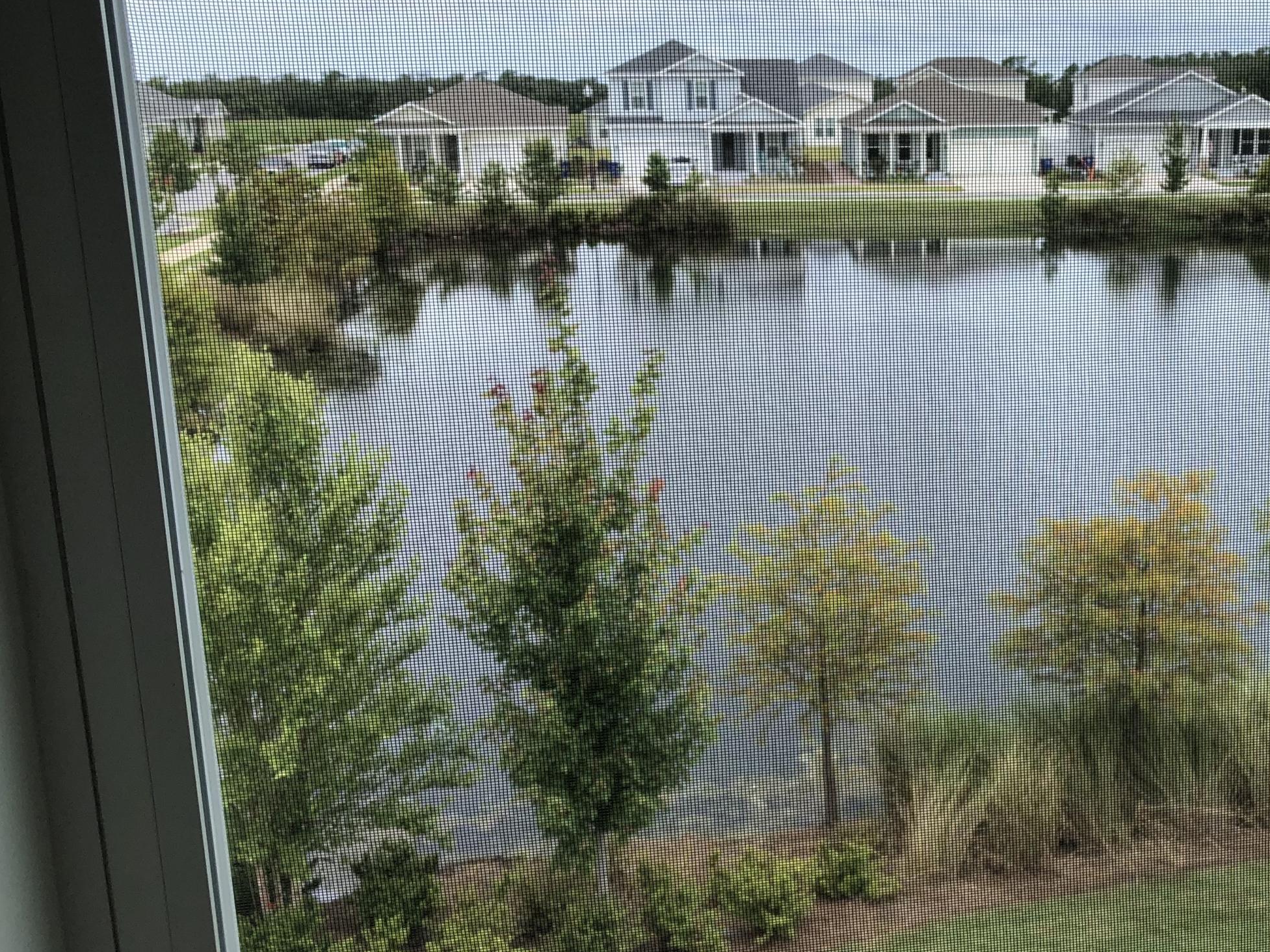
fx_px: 1578
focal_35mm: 43
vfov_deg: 33.6
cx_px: 912
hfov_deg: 42.8
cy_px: 493
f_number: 1.8
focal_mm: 3.99
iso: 20
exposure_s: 1/762
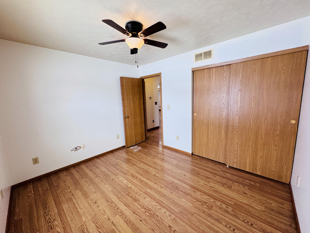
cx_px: 155
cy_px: 116
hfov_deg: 102.1
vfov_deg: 85.7
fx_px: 125
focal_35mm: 14
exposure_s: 1/120
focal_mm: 2.22
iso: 125
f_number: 2.2
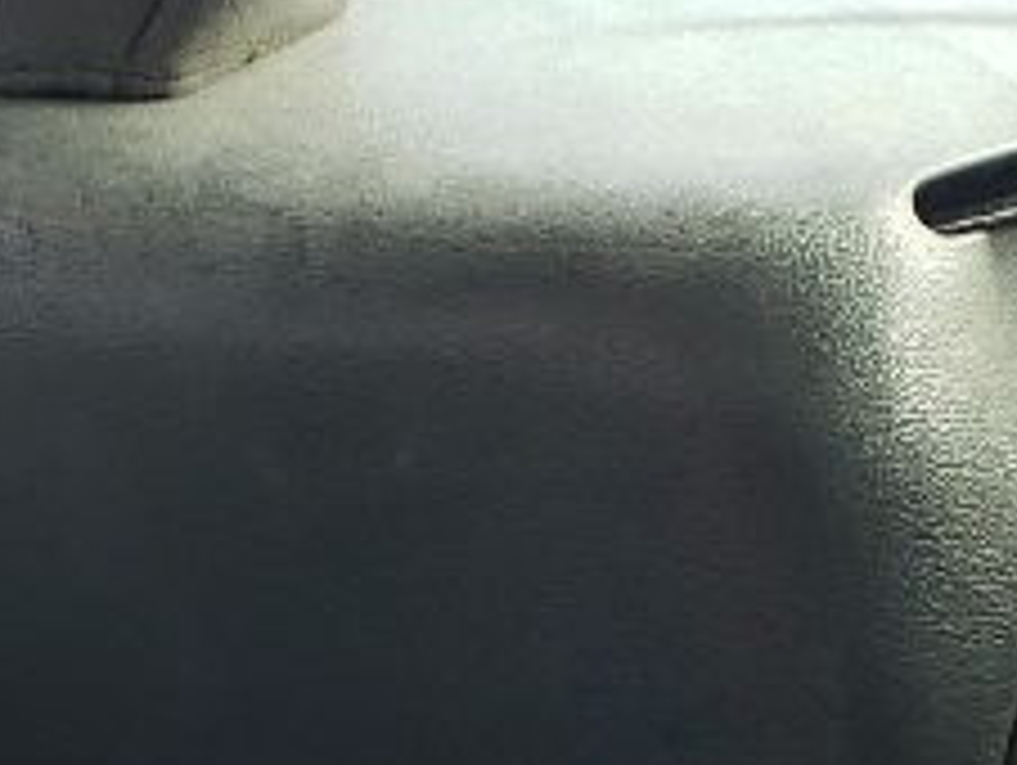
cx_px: -180
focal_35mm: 184
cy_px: 2304
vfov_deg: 7.2
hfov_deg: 10.6
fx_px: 5412
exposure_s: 1/116
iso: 50
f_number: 1.5
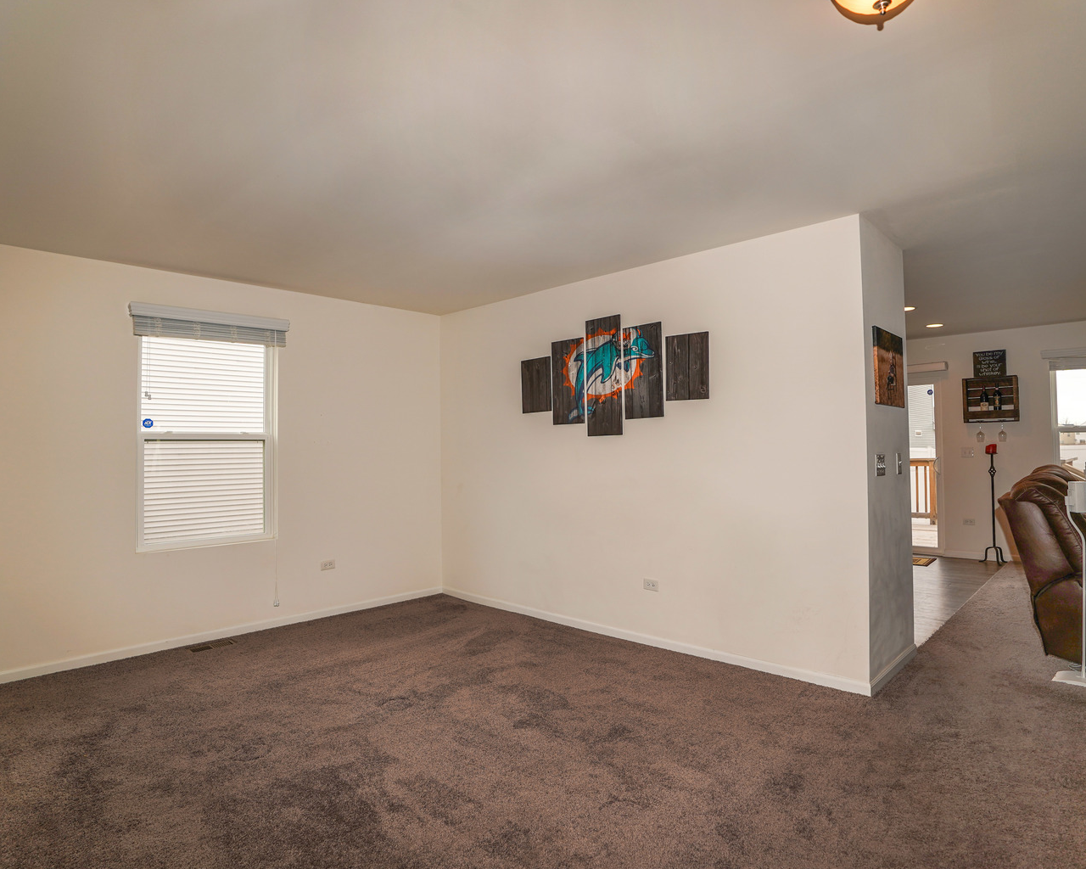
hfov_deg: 83.2
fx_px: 611
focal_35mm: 19
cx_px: 574
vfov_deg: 70.8
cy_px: 429
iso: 100
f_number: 3.5
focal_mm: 16
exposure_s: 1/100
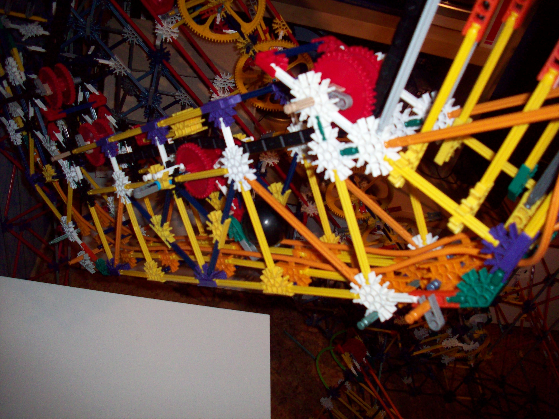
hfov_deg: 50.1
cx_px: 280
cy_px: 210
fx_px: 597
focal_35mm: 37
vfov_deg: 38.7
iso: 160
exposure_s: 1/64
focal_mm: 6.2
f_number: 2.8
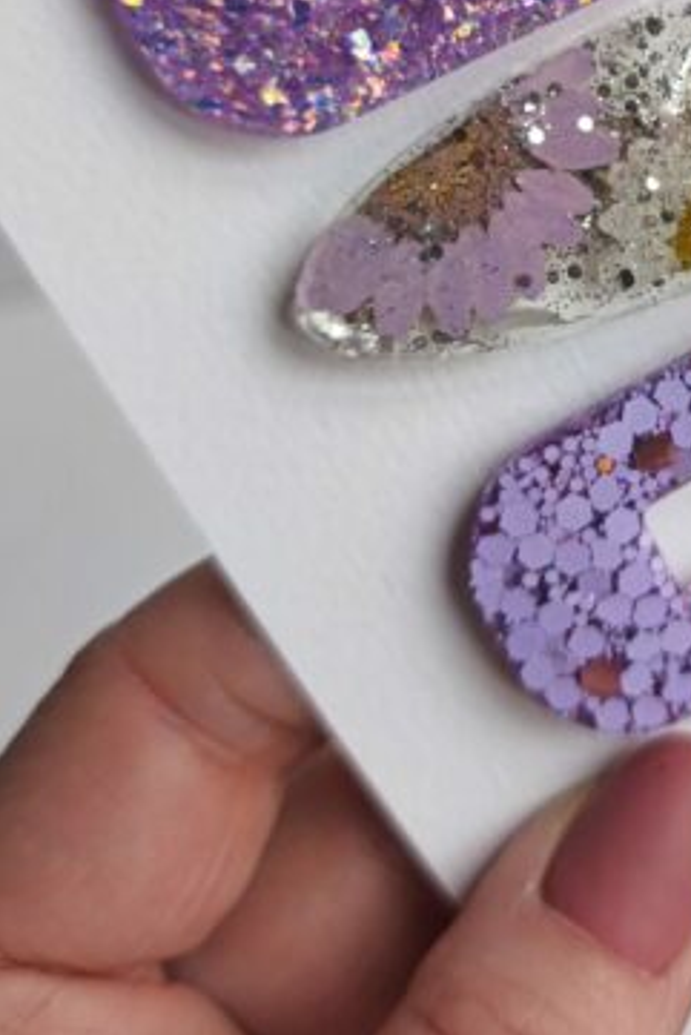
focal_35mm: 53
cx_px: 671
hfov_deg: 24.5
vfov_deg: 35.9
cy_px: 169
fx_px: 1524
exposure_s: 1/100
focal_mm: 6.18
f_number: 1.65
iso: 160
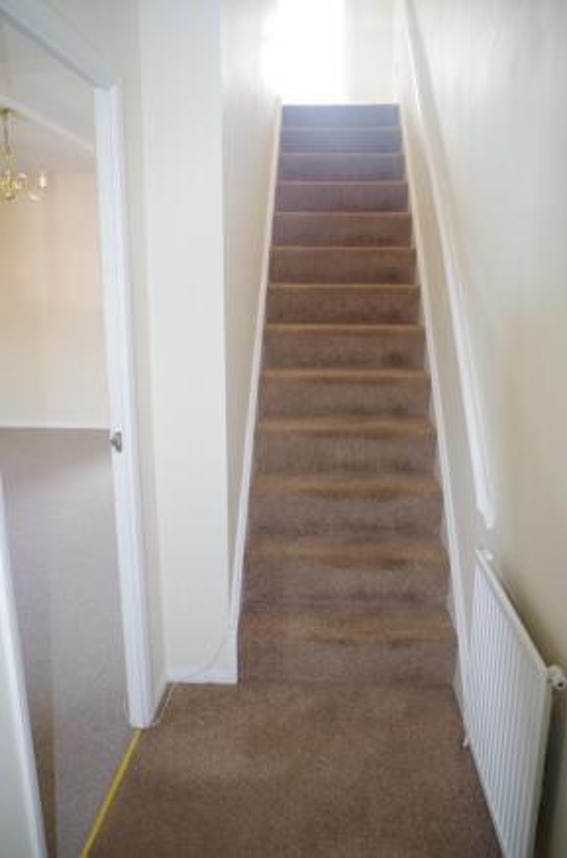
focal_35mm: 27
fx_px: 641
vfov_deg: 67.5
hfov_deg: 47.7
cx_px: 284
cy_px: 429
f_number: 3.5
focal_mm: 18
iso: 400
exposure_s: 1/50
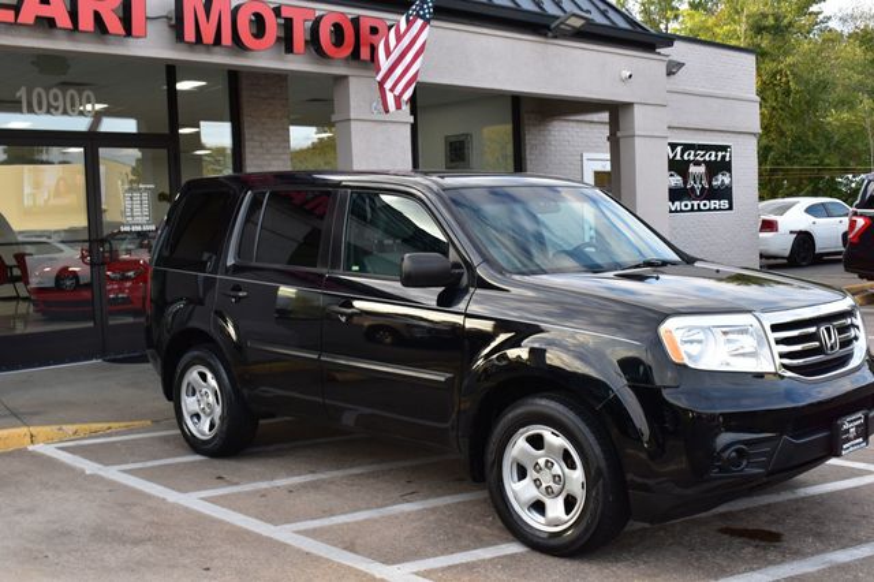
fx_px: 1019
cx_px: 437
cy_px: 291
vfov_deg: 31.9
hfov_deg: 46.4
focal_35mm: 42
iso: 400
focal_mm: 28
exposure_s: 1/125
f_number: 9
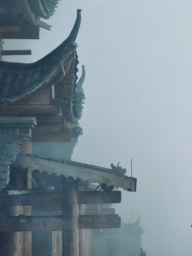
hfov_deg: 12.3
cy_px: 128
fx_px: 887
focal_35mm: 120
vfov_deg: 16.4
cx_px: 96
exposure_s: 1/1318
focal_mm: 15.66
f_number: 2.8
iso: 50
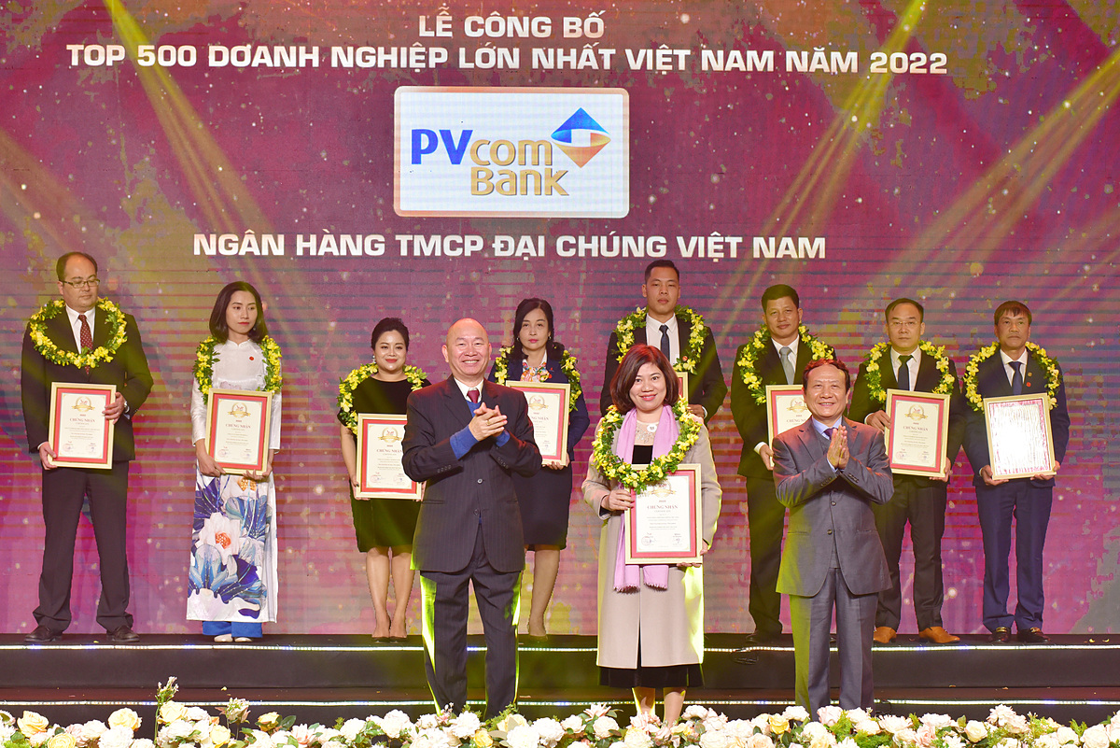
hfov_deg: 23.6
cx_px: 560
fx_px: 2676
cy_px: 374
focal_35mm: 86
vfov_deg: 15.9
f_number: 5.6
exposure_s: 1/160
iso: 1600
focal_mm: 86
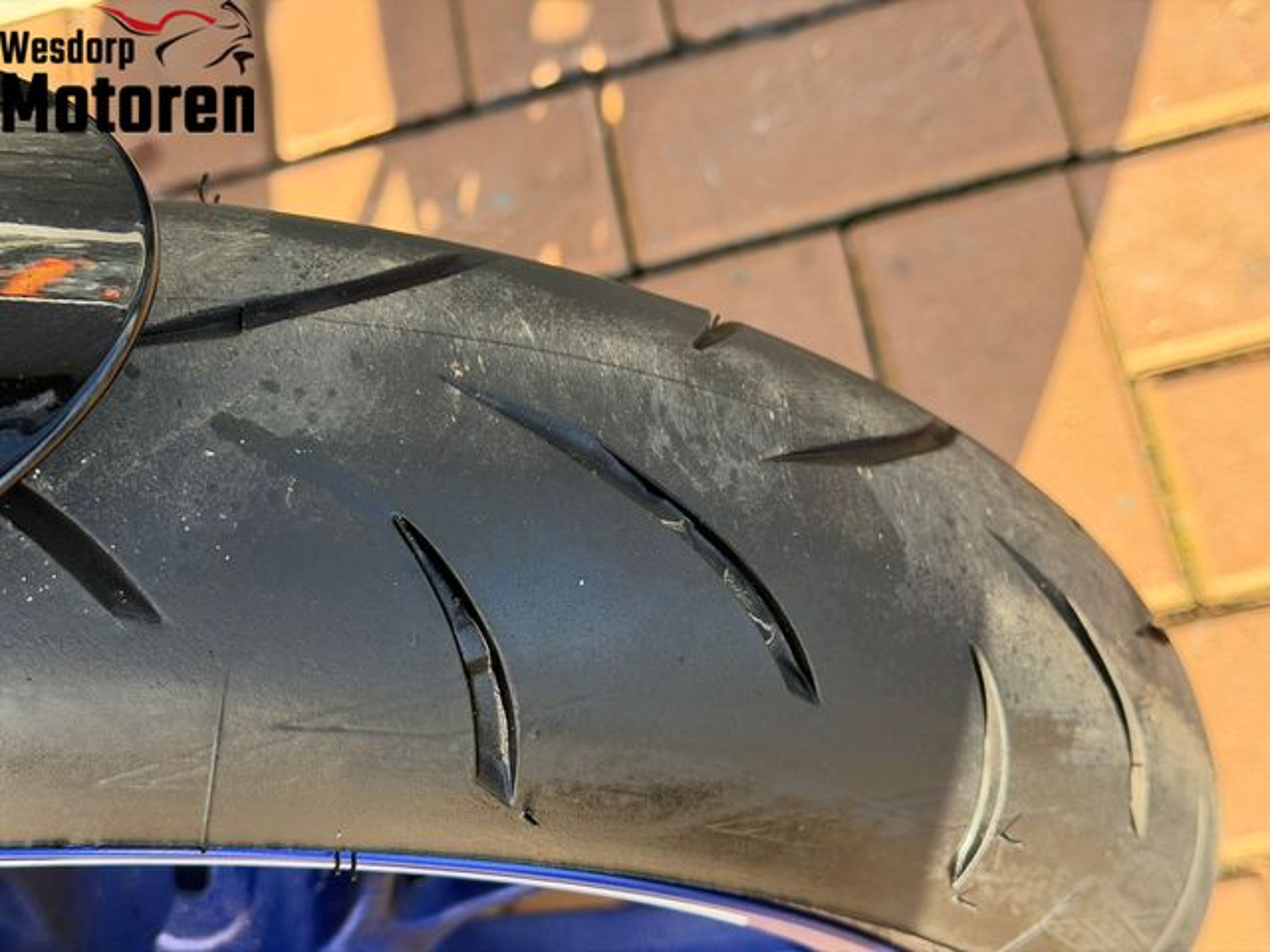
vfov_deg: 30.3
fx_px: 1761
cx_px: 635
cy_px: 476
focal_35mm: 48
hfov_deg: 39.7
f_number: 1.78
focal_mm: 6.76
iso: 100
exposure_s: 1/460
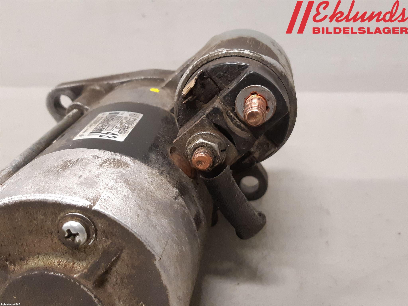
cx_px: 204
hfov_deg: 67.3
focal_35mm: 26
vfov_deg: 53.1
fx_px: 306
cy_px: 153
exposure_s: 1/50
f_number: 1.7
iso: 250
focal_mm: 3.93
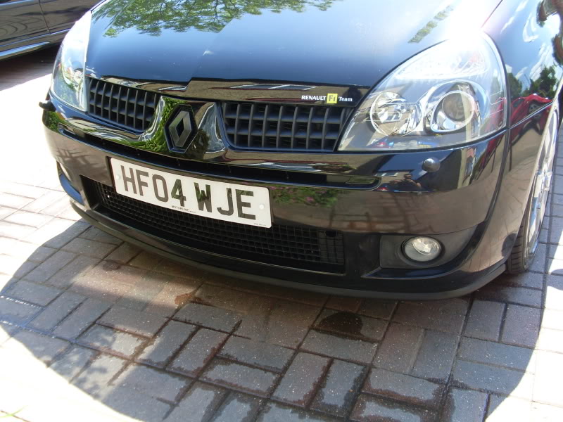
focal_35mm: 38
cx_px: 282
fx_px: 618
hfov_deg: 49.0
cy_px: 211
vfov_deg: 37.7
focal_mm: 6.3
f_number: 3
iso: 80
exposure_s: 1/250
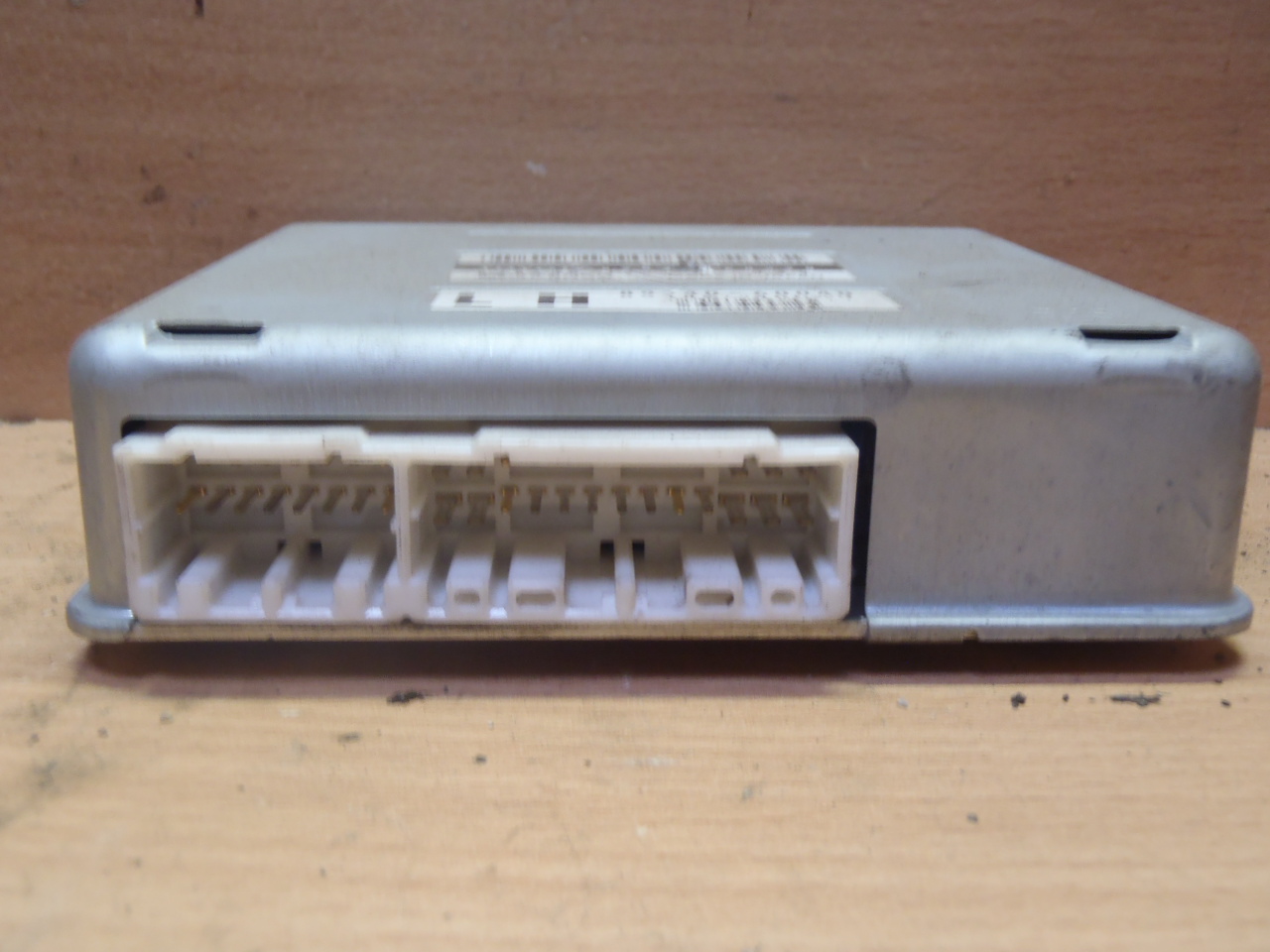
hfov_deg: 50.1
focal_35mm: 37
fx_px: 1357
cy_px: 476
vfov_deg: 38.7
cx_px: 635
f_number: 4.7
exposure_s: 1/6
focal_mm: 6.64
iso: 200
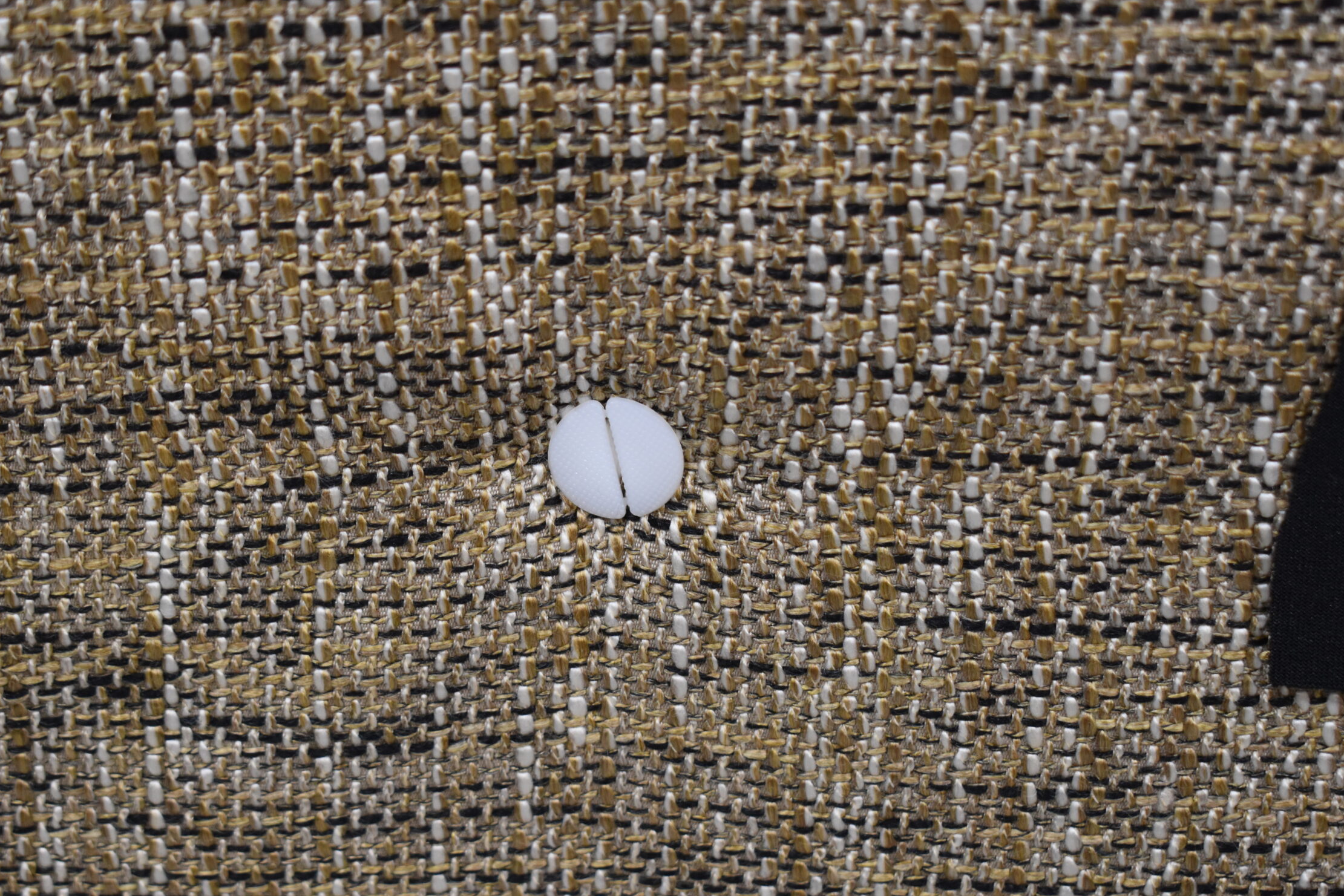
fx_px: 3099
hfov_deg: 24.5
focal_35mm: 83
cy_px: 464
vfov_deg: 16.5
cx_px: 624
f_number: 5.3
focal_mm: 48
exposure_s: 1/125
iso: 900
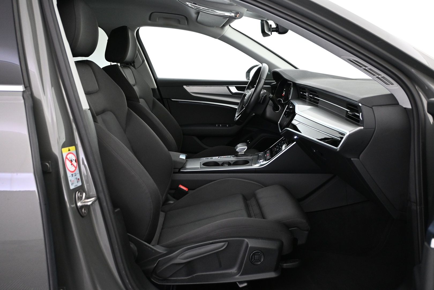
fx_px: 371
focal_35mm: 31
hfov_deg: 60.7
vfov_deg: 42.6
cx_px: 217
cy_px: 145
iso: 1600
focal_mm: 20.5
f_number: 3.8
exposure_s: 1/30
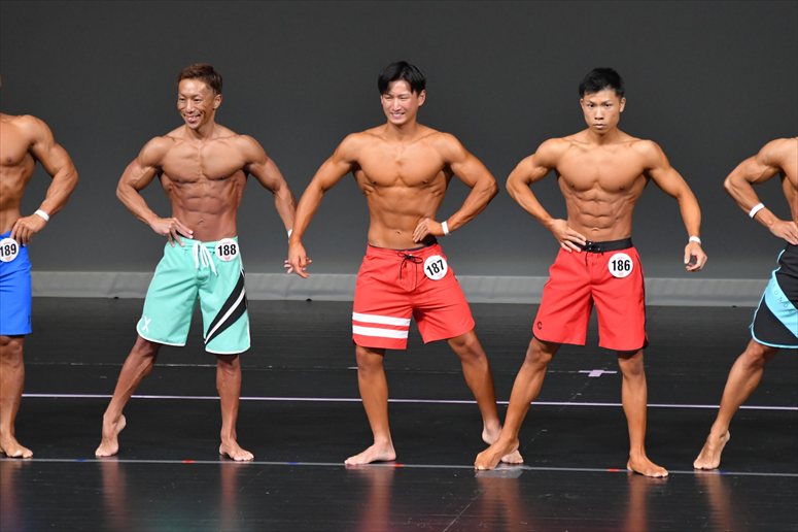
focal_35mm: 315
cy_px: 266
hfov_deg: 6.5
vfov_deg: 4.4
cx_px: 399
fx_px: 6979
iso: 4000
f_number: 5.6
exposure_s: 1/400
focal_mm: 210
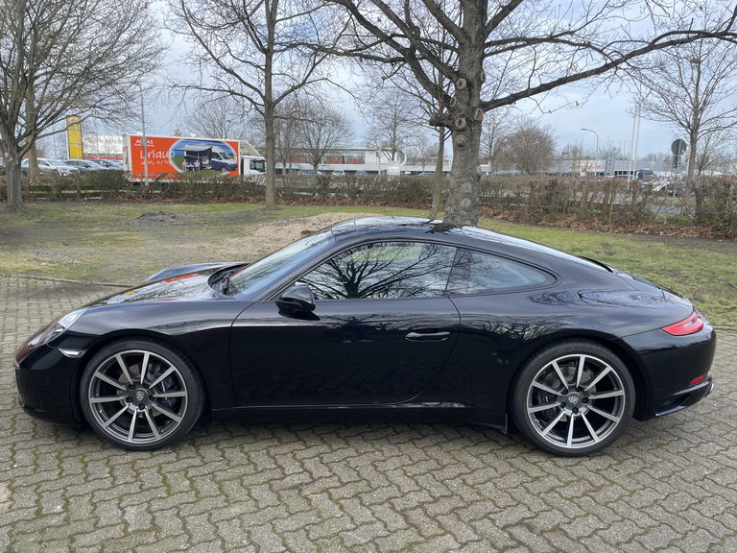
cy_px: 276
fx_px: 554
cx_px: 368
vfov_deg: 53.1
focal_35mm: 26
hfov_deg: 67.3
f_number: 1.6
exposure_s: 1/831
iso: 32
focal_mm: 4.2
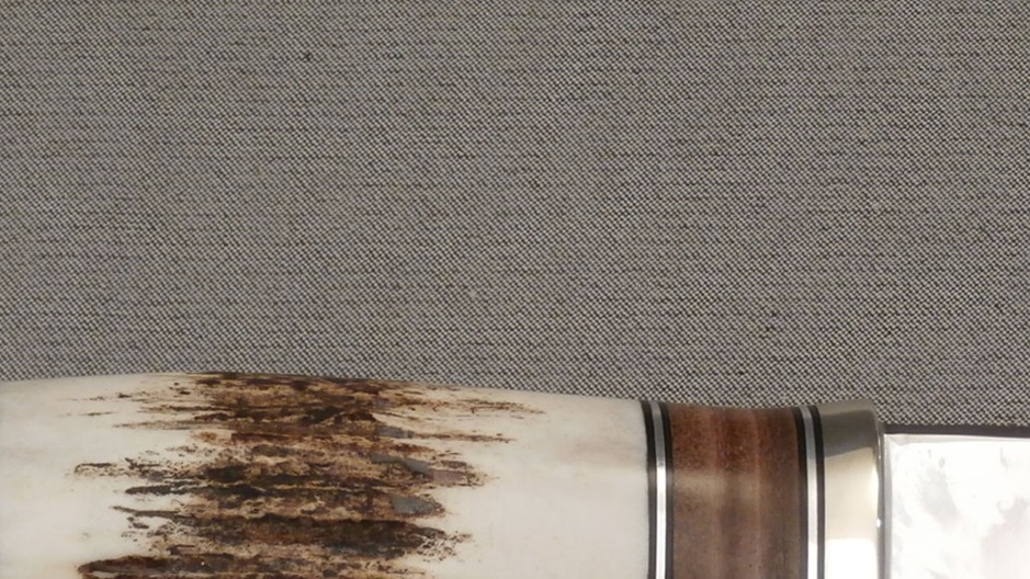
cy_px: 574
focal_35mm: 112
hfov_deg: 19.1
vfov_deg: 10.7
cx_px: 340
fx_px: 3059
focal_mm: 11.86
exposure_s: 1/15
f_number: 4.3
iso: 400
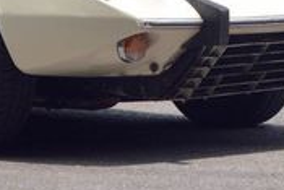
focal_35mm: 247
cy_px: -130
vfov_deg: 5.5
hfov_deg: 8.3
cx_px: -32
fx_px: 1949
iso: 100
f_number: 9
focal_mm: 45
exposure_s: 1/200
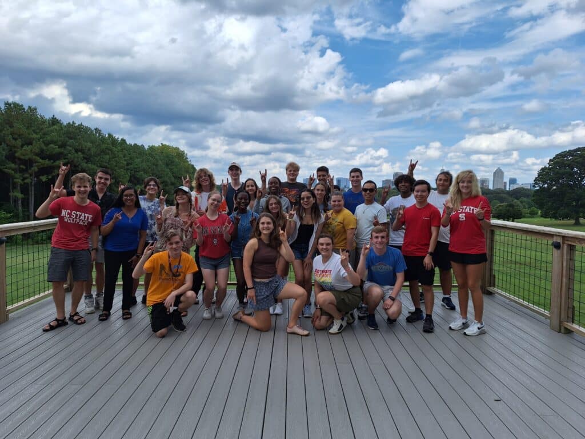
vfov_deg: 58.9
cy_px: 220
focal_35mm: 23
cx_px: 292
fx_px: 389
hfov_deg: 73.9
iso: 40
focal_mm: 5.54
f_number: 1.8
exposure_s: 1/3040
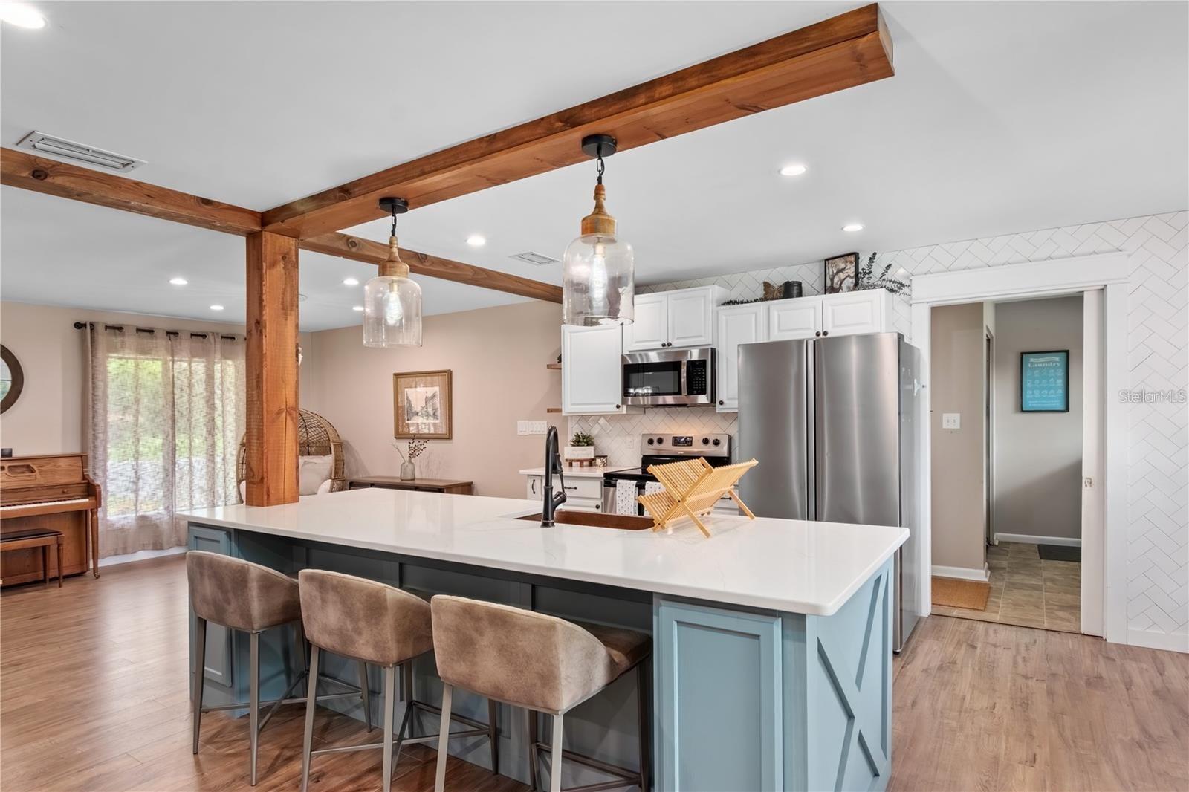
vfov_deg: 63.2
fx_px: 644
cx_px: 594
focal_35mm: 20
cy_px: 396
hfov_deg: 85.4
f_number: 9
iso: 250
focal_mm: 13
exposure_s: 1/3
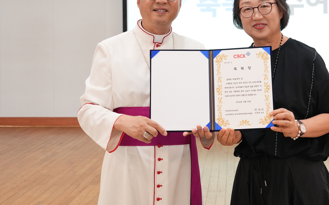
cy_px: 65
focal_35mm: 65
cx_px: 222
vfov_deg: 19.9
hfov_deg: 31.3
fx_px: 583
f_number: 6.3
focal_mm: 45
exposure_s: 1/50
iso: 1250
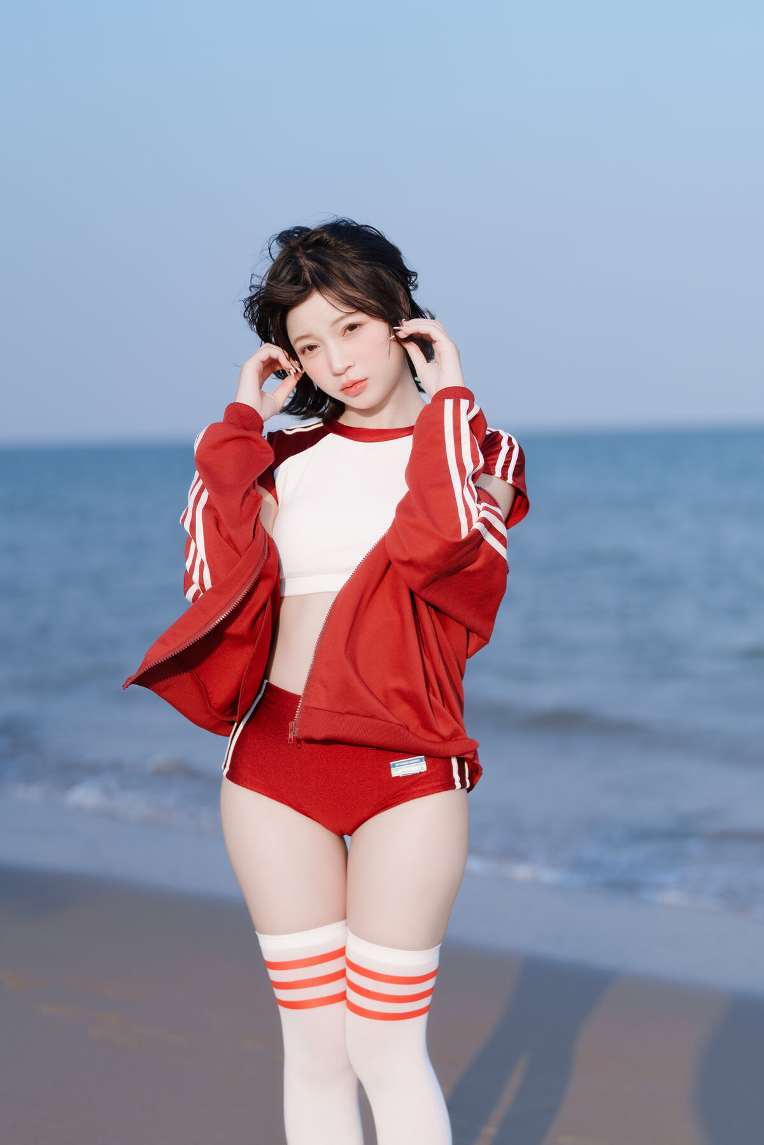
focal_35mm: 75
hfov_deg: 18.2
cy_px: 572
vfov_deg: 27.0
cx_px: 382
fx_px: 2387
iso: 100
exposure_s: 1/4000
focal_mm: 50
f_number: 1.4
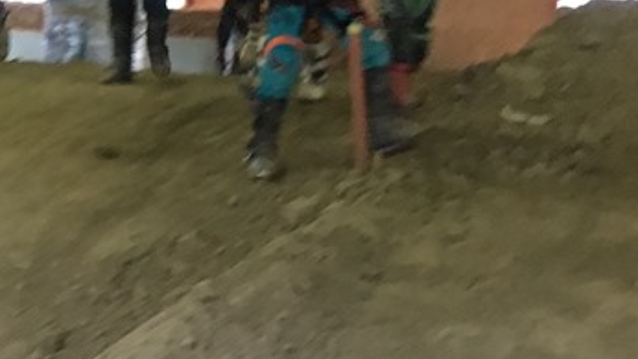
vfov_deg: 10.5
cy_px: -54
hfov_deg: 17.8
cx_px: -136
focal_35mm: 114
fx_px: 1929
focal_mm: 4.15
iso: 200
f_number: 2.2
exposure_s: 1/17
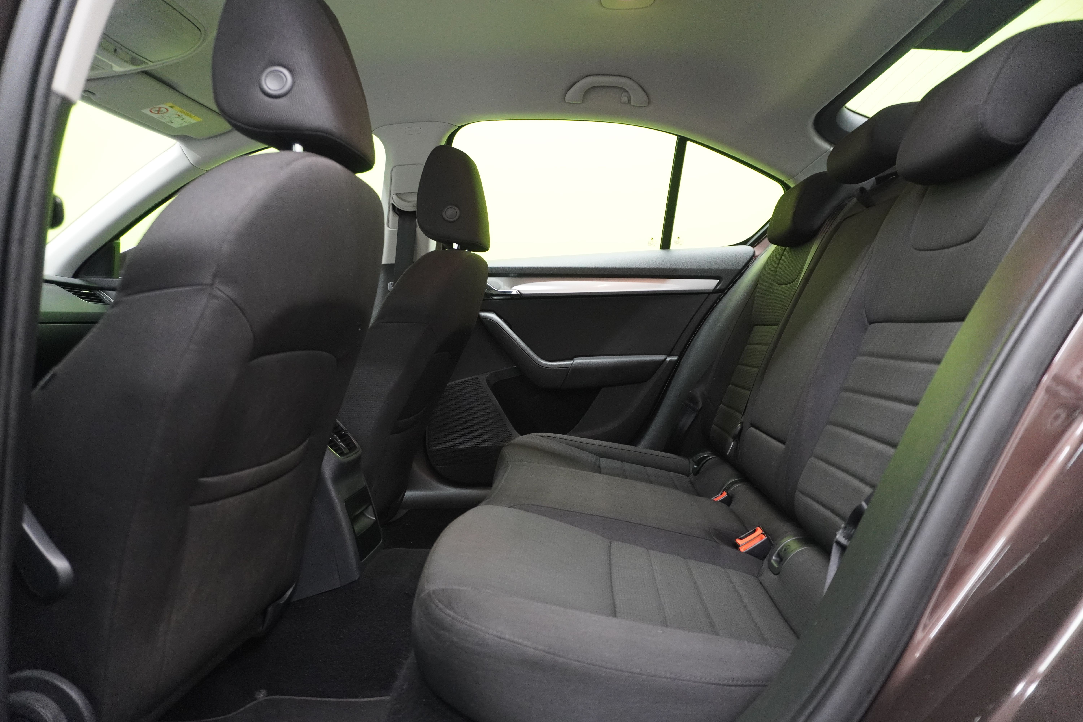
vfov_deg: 53.1
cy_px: 361
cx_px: 542
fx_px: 722
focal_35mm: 24
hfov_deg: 73.7
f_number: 3.5
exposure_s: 1/30
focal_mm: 16
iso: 1600
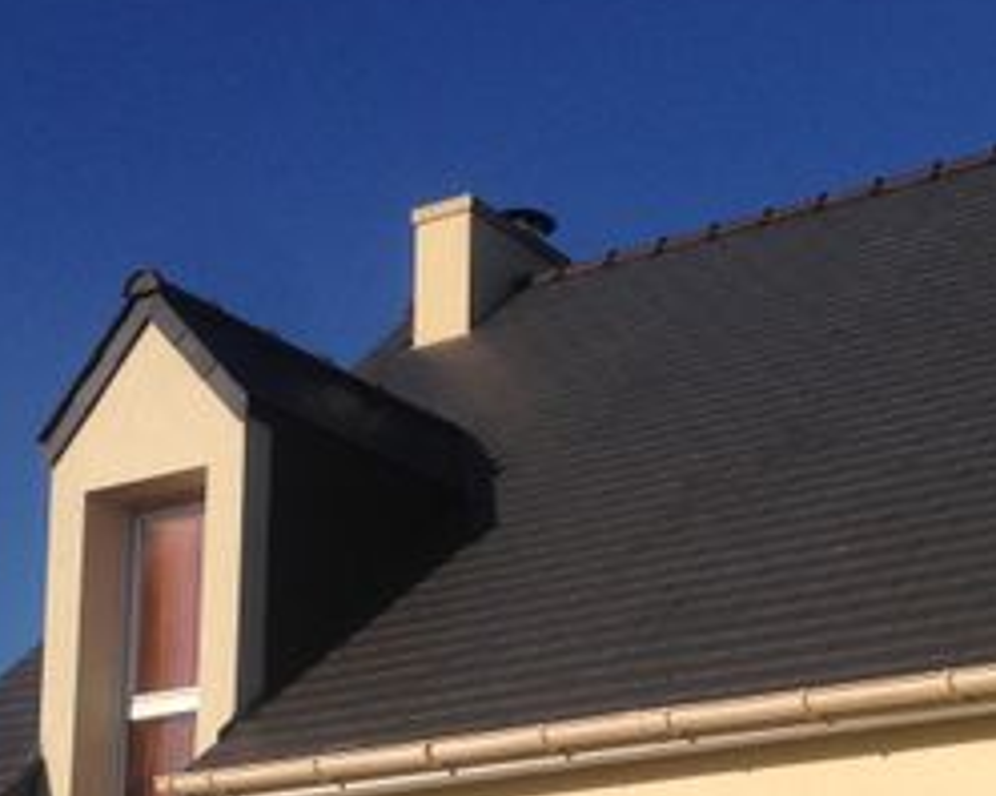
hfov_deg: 24.0
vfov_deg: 19.0
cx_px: 811
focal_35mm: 78
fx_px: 2297
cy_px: 844
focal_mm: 4.12
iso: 50
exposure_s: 1/2710
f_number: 2.4
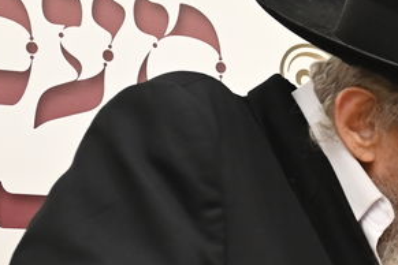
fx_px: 2443
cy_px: 172
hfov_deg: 8.9
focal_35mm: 221
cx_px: 698
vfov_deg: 6.2
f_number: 3.5
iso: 1600
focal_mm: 46
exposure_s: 1/125
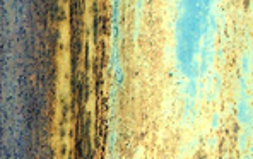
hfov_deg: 6.1
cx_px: -91
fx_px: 2355
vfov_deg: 3.9
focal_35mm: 341
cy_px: 102
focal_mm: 17.7
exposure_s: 1/125
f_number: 4.2
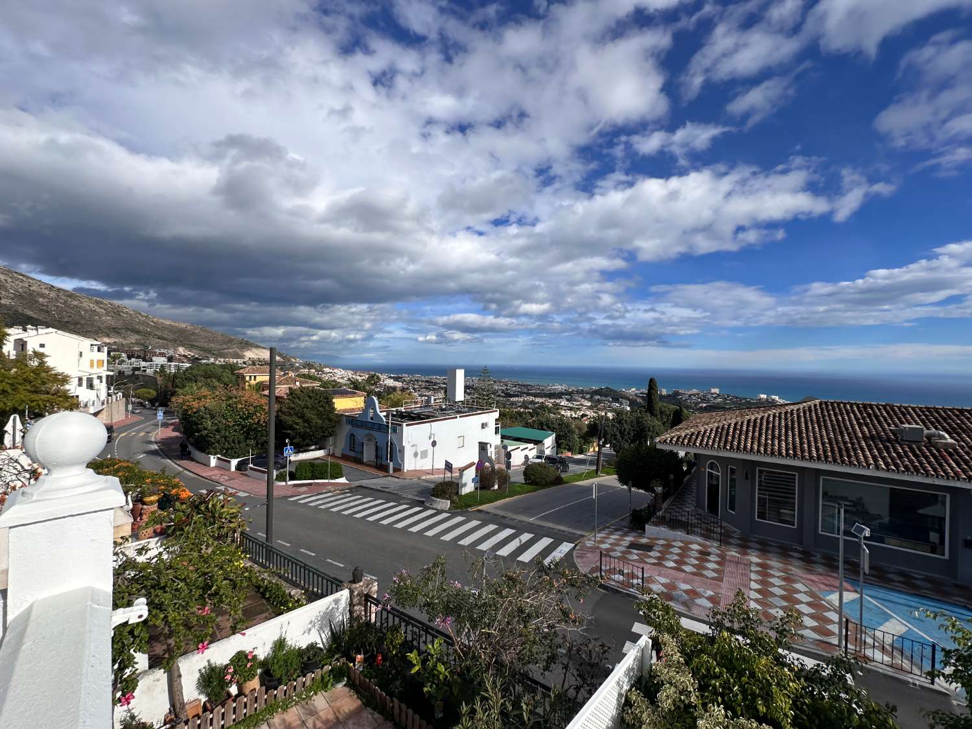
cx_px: 486
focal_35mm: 14
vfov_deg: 85.7
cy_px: 364
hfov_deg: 102.1
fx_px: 393
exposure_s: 1/4132
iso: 50
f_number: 2.2
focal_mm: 2.22
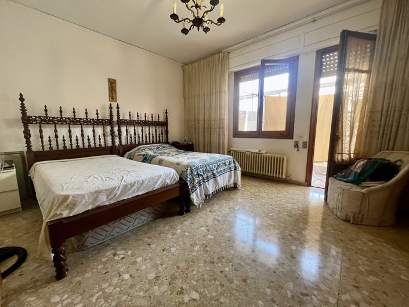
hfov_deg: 106.2
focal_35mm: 13
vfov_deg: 89.9
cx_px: 204
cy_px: 154
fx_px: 154
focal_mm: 1.57
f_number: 1.8
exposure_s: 1/96
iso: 250
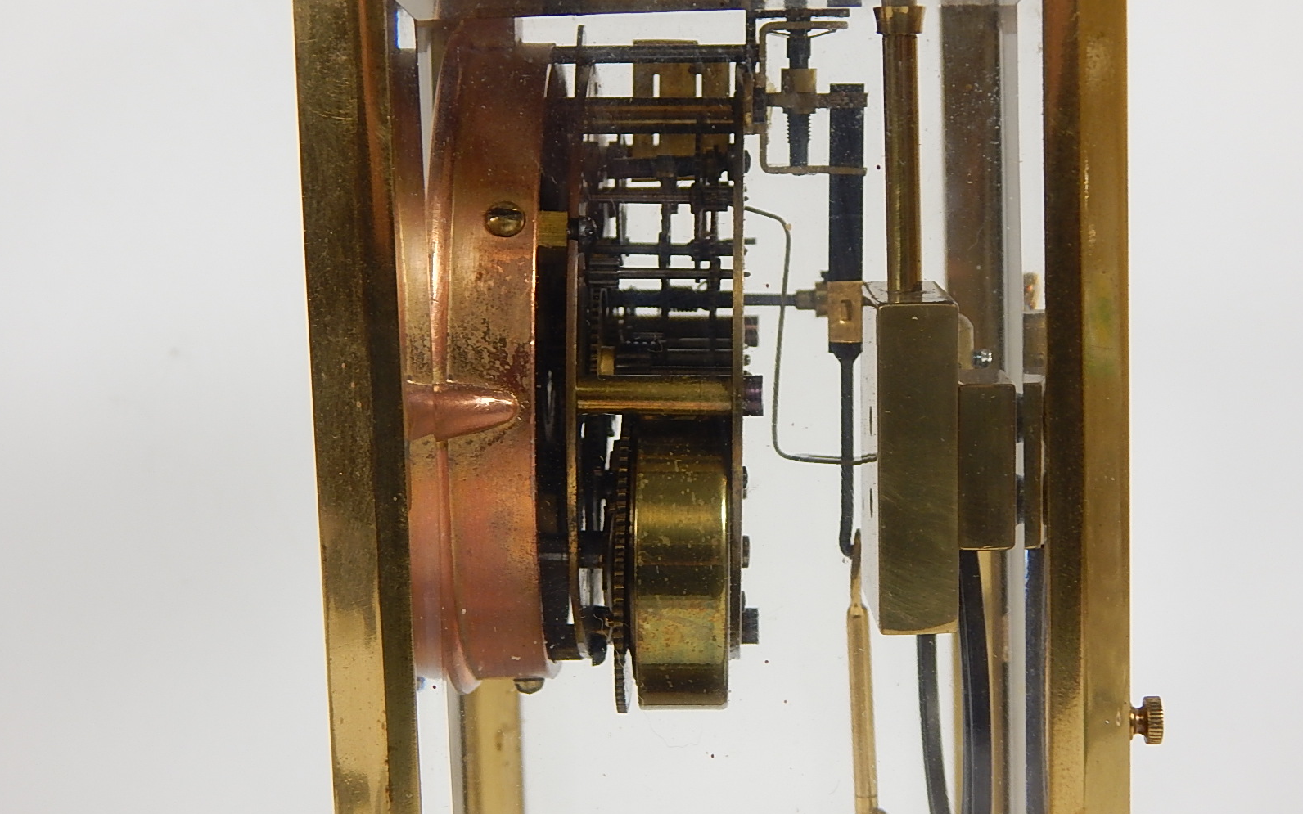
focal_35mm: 65
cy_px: 418
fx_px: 2308
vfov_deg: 20.0
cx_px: 651
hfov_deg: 31.5
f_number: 4
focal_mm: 10.9
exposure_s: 1/40
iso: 125
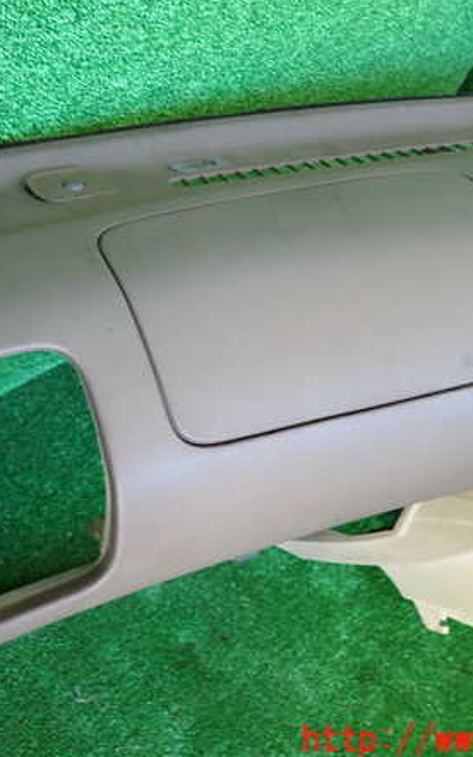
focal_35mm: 36
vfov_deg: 54.0
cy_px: 377
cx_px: 175
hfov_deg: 35.1
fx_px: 743
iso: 200
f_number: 2
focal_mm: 4.5
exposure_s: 1/40
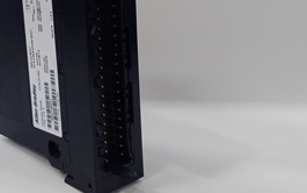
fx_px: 452
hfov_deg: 36.9
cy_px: 52
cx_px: 92
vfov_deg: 23.8
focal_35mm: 54
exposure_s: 1/30
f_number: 2
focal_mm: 3.79
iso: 179
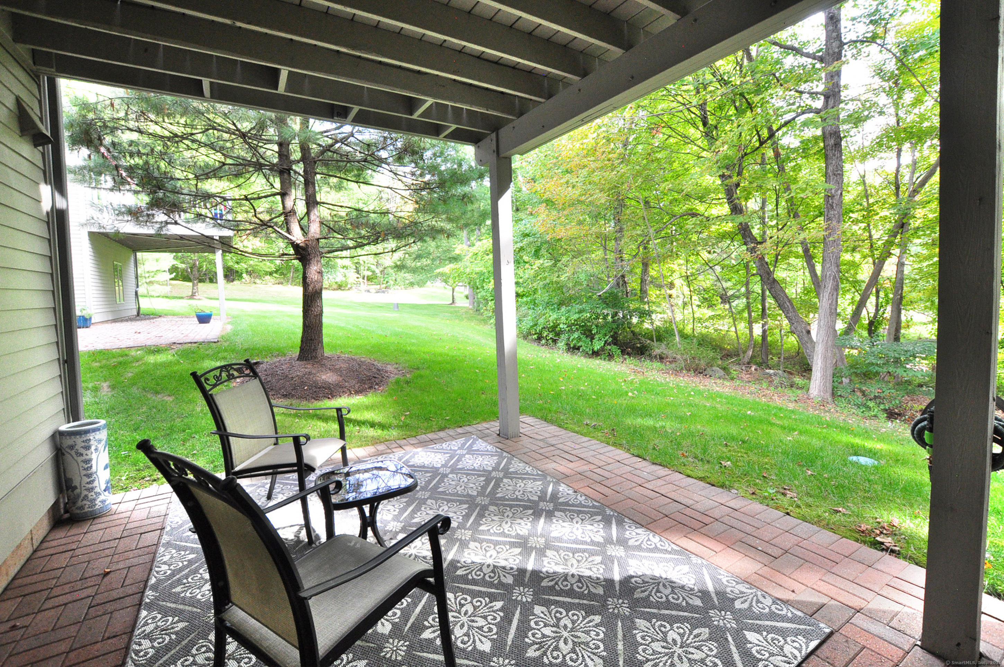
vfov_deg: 77.2
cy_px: 334
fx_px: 418
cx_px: 502
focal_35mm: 15
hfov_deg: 100.5
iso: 1000
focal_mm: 10
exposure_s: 1/60
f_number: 8
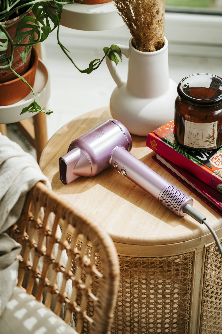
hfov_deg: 13.0
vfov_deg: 19.5
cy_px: 167
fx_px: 971
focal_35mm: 105
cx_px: 111
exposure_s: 1/50
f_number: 4
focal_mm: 105
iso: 200
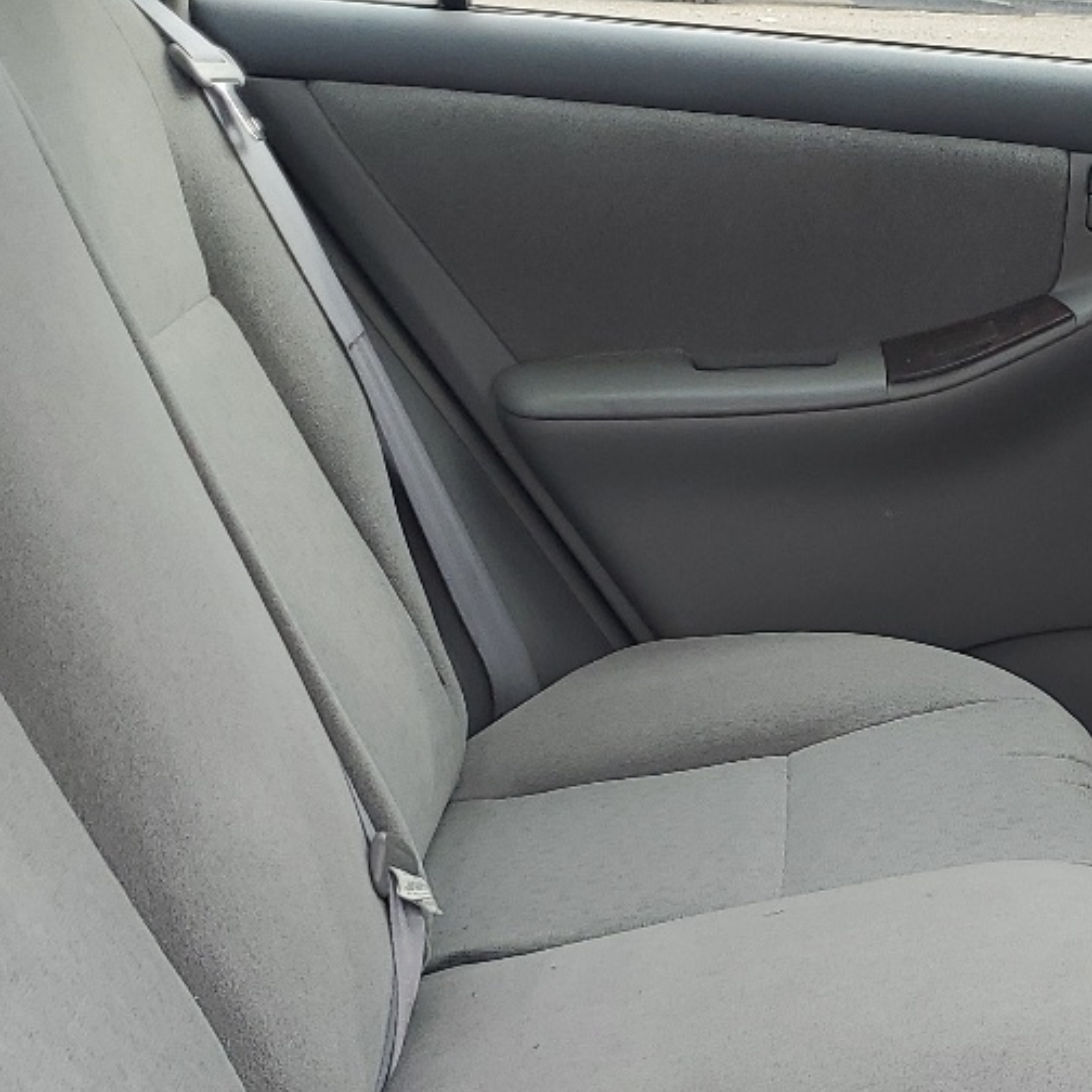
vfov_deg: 23.5
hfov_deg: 23.1
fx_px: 2605
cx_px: 973
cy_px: 797
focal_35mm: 73
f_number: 1.5
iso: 50
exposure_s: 1/345
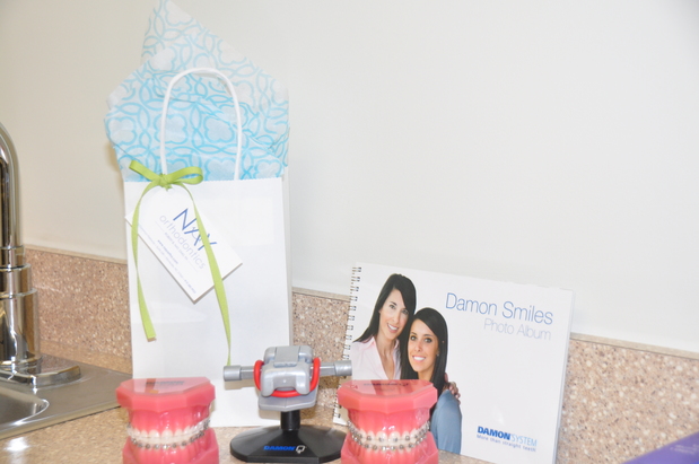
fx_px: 1338
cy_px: 232
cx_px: 350
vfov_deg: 19.7
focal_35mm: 69
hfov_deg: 29.3
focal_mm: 46
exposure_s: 1/60
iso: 640
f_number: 5.6
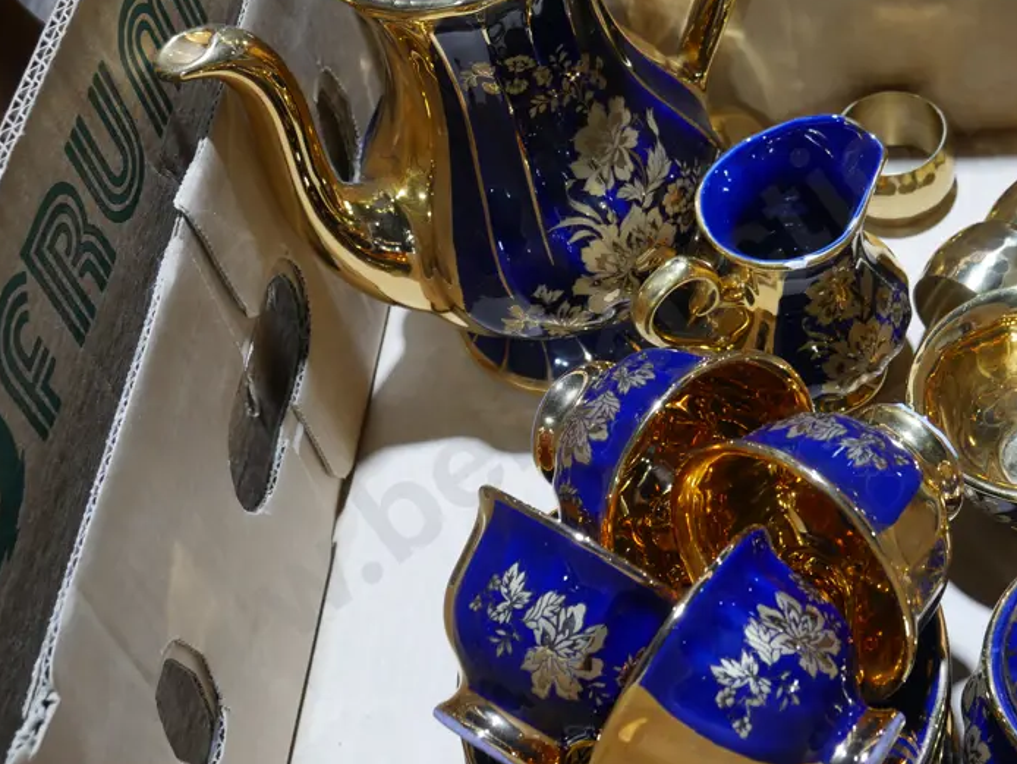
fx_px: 1734
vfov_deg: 24.8
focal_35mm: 59
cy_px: 295
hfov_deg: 32.3
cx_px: 700
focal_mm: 20
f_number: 4.5
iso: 400
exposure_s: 1/60
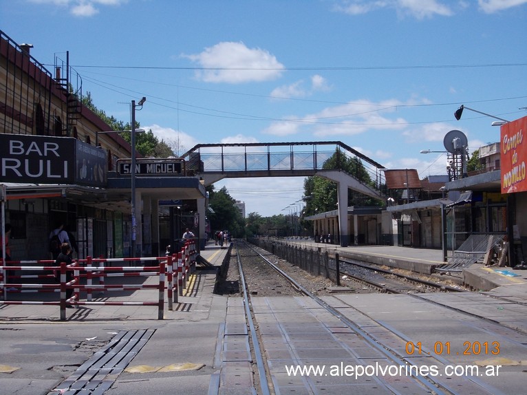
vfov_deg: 20.7
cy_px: 198
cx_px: 264
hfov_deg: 27.4
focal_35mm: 71
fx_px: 1081
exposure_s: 1/200
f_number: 8.6
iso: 80
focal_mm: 10
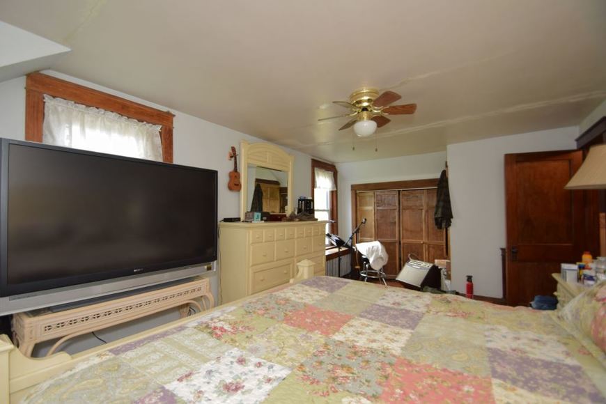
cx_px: 303
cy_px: 202
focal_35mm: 15
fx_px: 252
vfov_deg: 77.3
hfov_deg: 100.4
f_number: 3.5
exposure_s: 1/25
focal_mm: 10
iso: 250
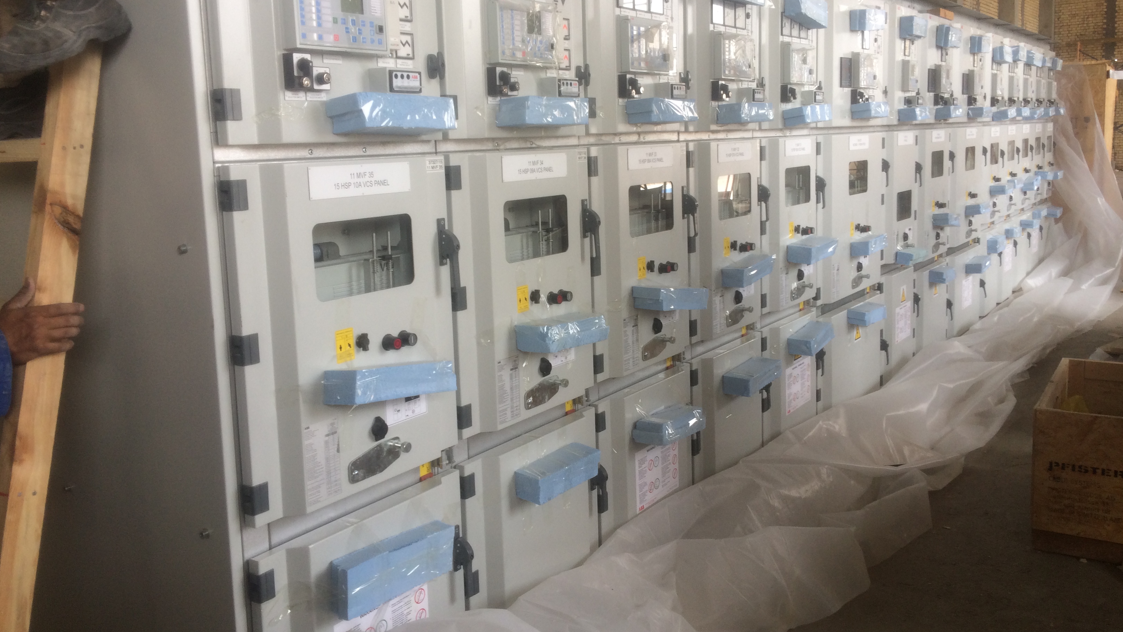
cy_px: 262
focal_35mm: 32
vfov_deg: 36.6
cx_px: 556
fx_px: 953
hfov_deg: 61.0
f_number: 2.2
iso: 32
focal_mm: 4.15
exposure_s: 1/100
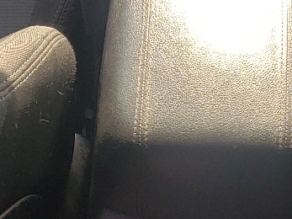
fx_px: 1012
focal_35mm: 120
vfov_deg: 11.2
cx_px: 244
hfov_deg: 16.3
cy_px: -222
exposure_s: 1/270
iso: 50
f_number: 1.5
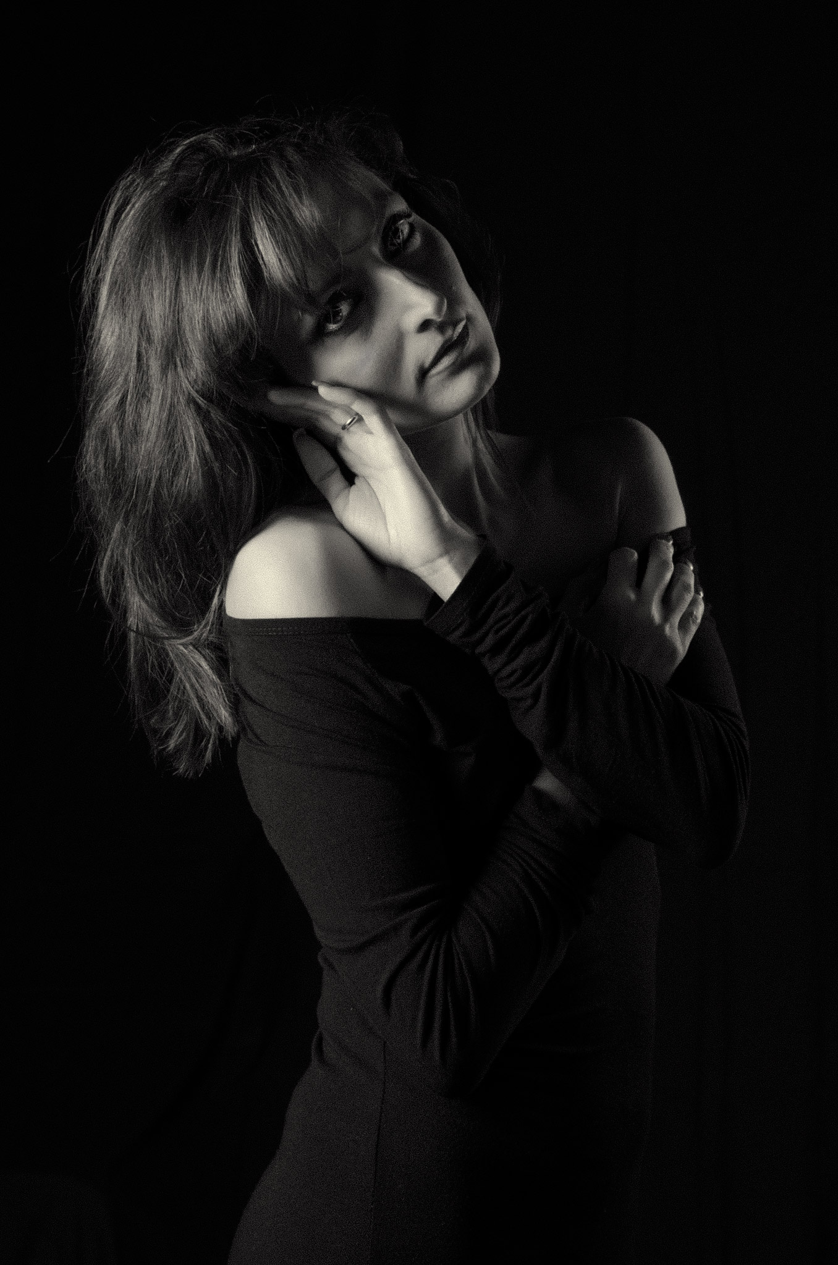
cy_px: 632
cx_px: 419
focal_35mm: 84
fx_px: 2947
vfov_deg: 24.2
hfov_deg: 16.2
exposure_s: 1/160
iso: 100
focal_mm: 56
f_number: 5.6
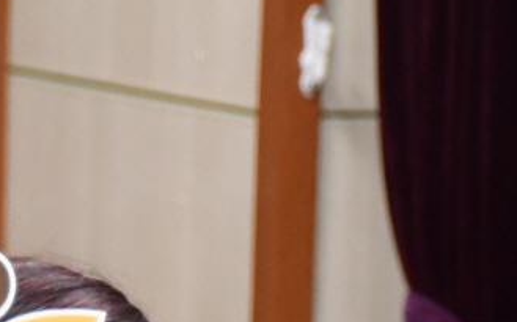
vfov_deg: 1.8
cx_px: -8
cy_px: 685
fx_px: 10277
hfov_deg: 2.9
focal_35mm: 730
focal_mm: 105
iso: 3200
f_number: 5.6
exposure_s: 1/60
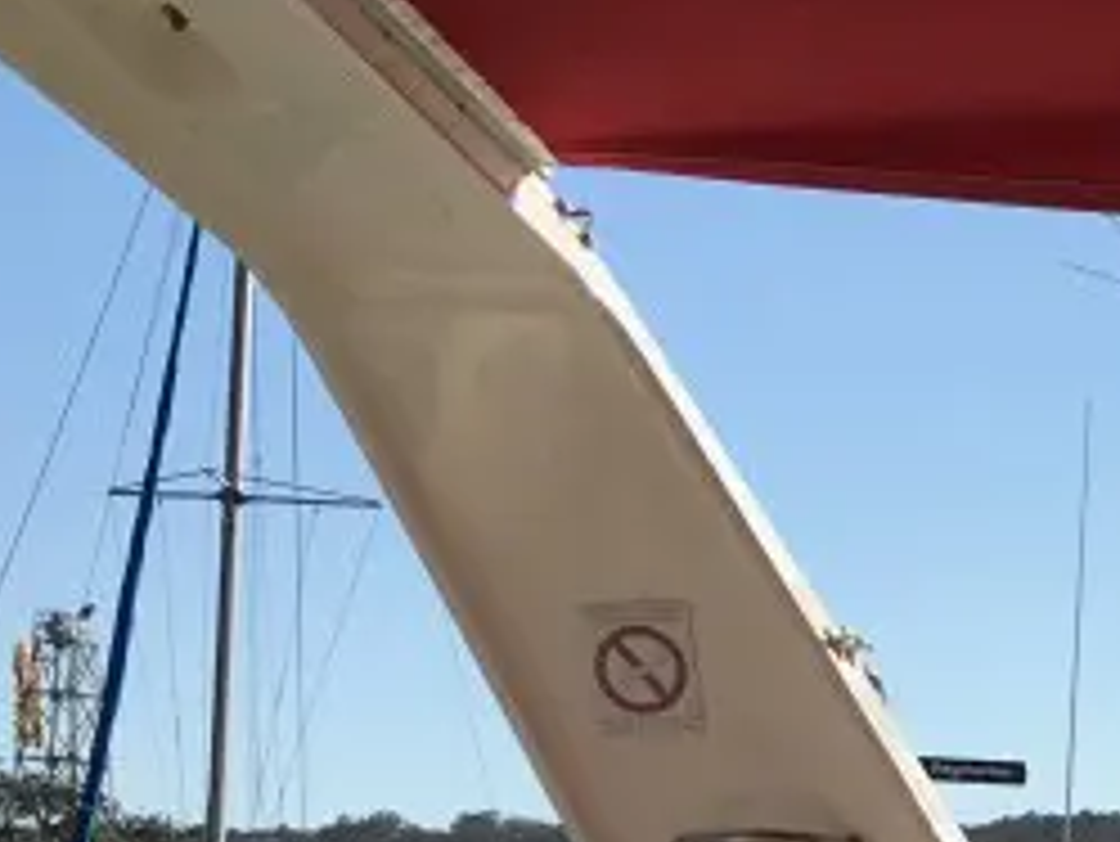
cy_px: 1148
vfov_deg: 15.1
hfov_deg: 18.8
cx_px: 1637
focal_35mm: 93
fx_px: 3010
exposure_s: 1/2262
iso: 25
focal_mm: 4.15
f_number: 2.2
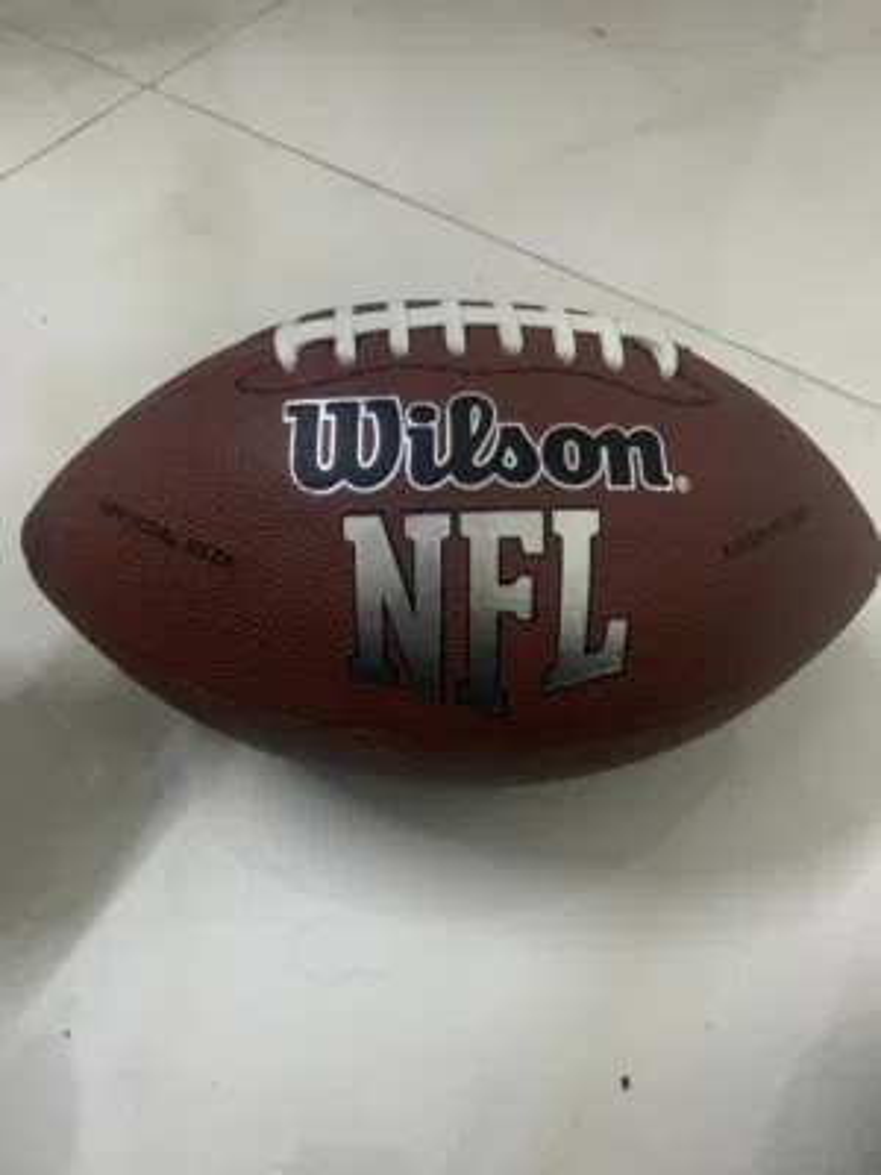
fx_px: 882
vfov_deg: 67.3
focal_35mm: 26
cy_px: 588
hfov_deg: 53.1
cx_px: 440
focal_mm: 4.25
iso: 400
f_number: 1.8
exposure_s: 1/47
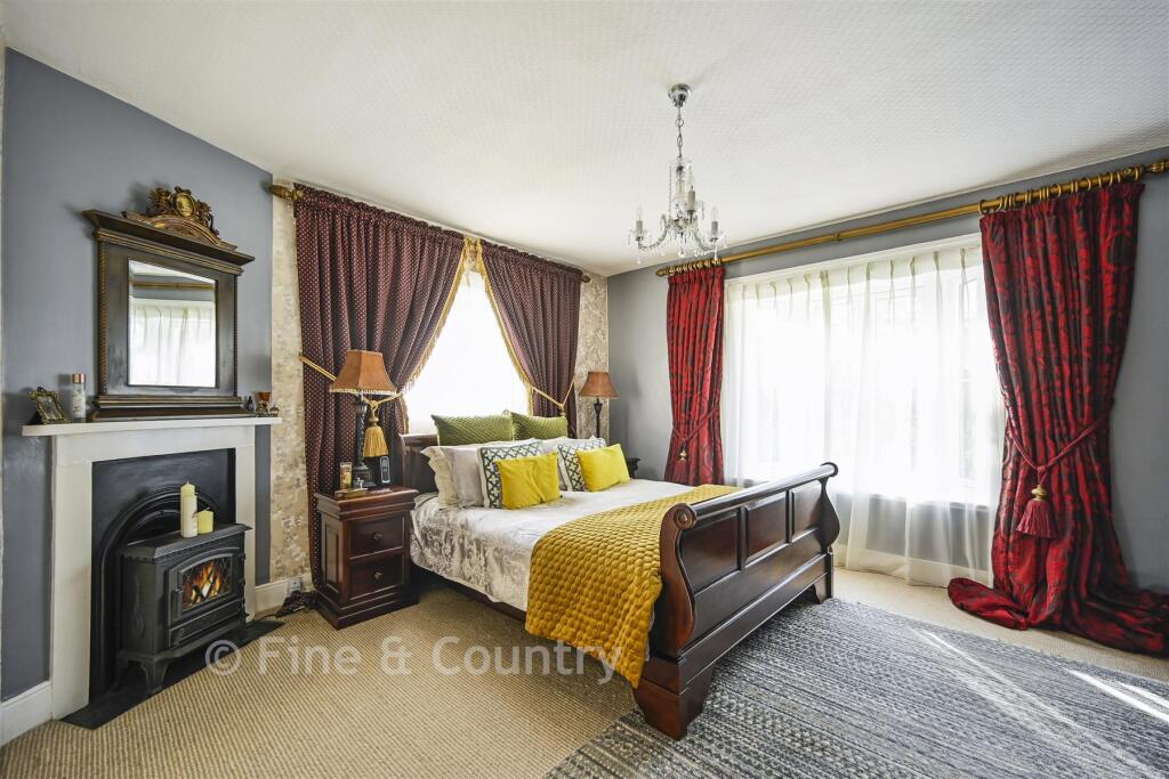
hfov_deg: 104.2
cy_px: 390
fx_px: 455
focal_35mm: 14
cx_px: 584
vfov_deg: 81.2
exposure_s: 1/160
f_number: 4
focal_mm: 14
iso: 1000
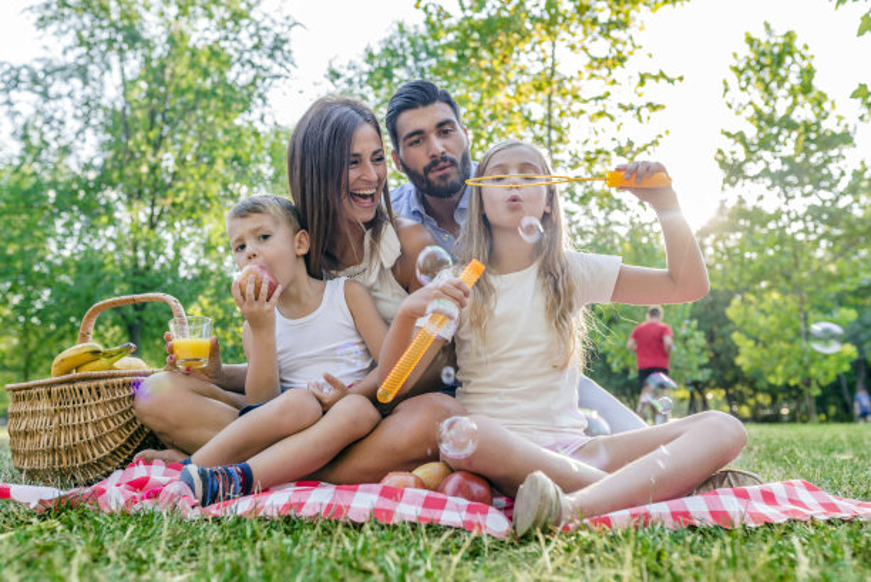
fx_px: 847
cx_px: 436
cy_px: 291
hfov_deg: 54.4
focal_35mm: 35
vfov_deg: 37.9
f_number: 4
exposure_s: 1/100
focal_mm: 35
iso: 100
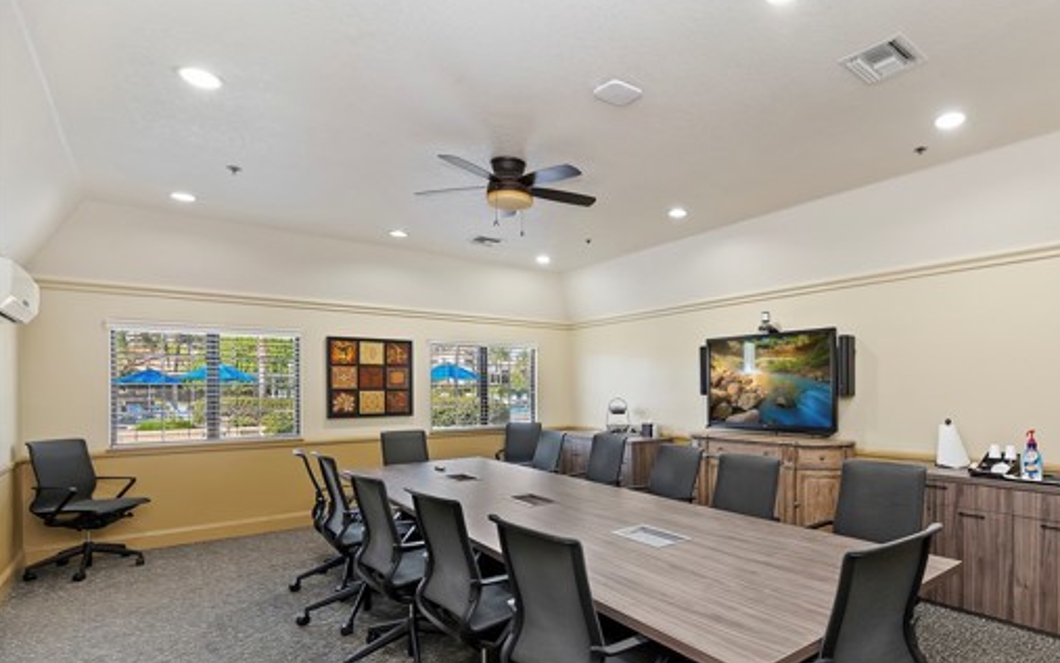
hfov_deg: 89.3
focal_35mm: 18
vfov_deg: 64.3
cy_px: 402
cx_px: 661
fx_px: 520
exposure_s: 1/25
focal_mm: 14
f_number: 5
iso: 800
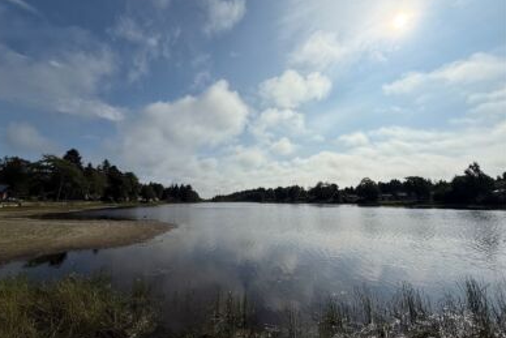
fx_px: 211
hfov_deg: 100.3
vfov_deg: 77.3
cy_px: 163
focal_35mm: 15
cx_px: 246
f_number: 2.2
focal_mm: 2.22
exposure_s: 1/7634
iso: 40
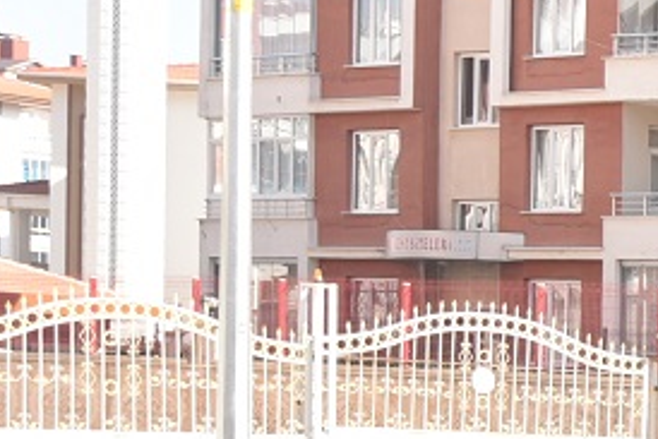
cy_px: 635
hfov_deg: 10.7
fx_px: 2908
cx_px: 1671
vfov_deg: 8.5
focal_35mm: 159
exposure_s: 1/160
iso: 160
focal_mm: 29
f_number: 5.6
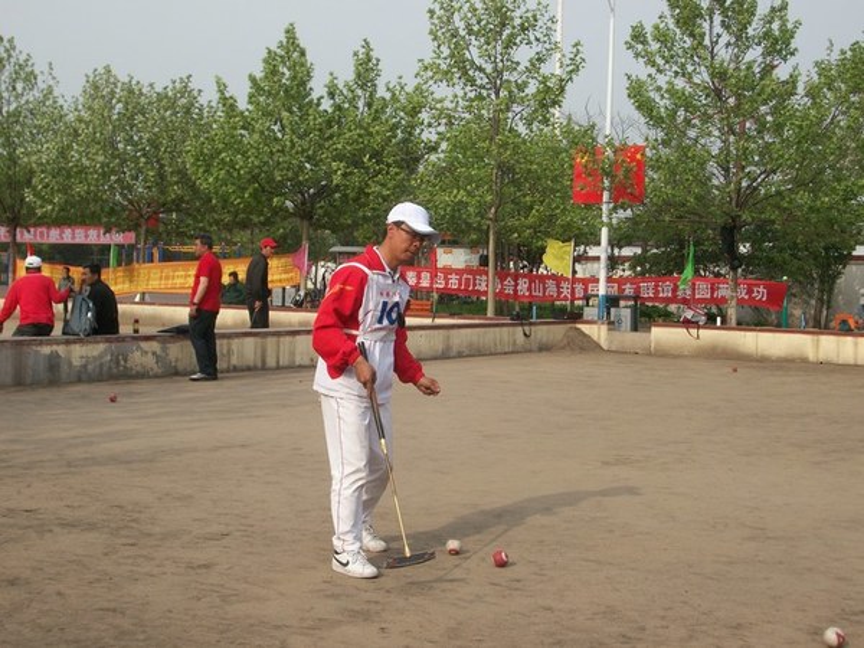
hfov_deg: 35.5
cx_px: 432
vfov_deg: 27.0
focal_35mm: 54
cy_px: 324
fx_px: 1348
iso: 80
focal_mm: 9.7
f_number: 4
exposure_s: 1/500
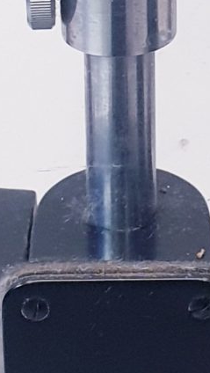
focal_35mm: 171
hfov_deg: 7.1
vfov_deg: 12.2
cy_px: -128
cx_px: 135
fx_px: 1690
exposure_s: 1/50
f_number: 2.4
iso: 250
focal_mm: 4.3
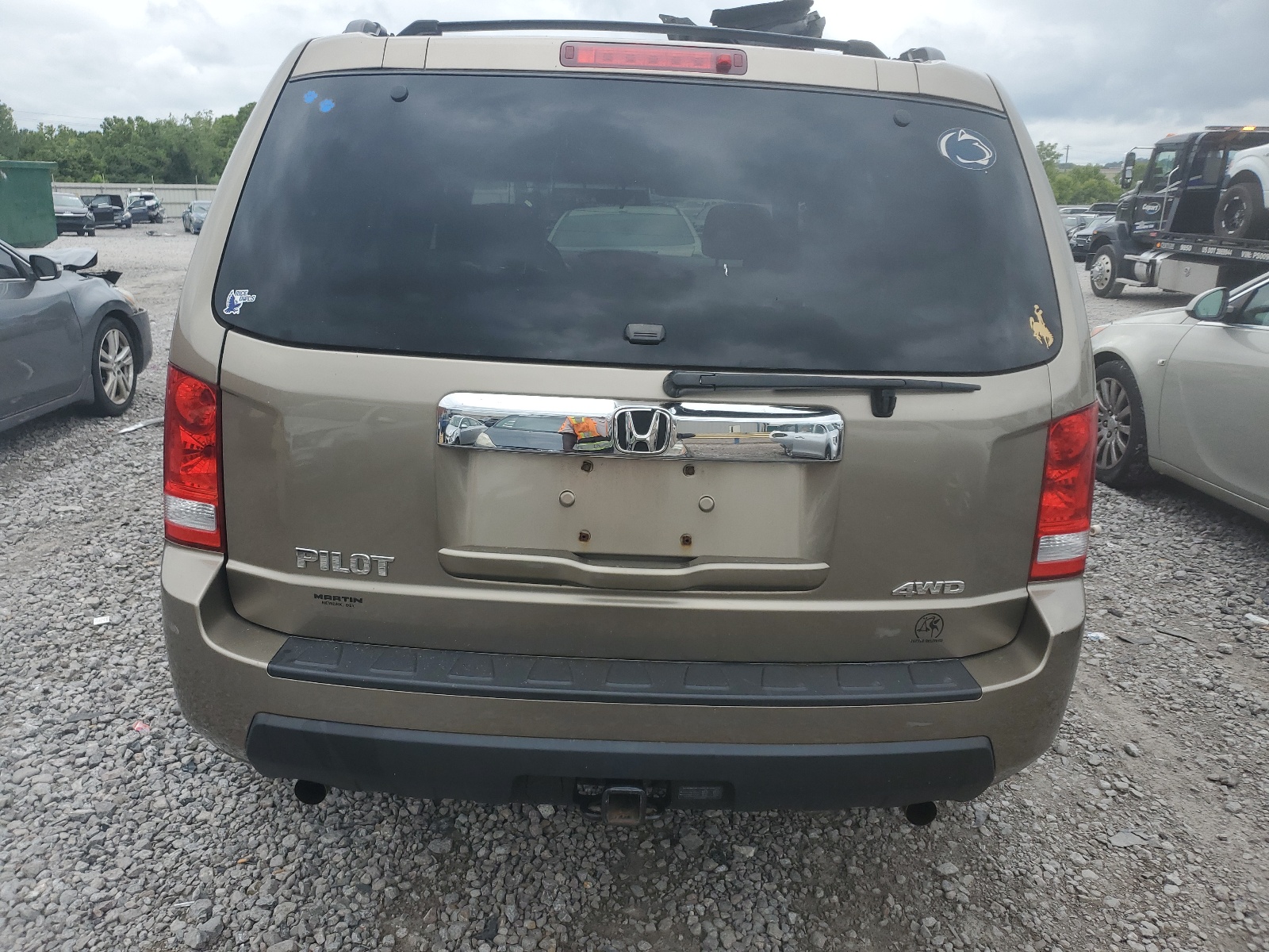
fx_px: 953
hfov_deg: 67.3
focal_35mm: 26
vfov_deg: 53.1
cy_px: 476
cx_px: 634
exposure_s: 1/1667
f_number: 1.5
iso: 50
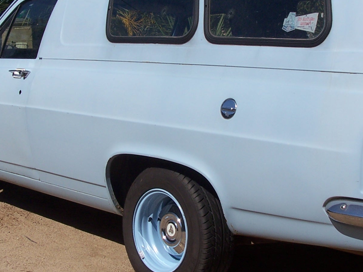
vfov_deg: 21.9
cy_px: 129
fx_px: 703
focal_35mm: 67
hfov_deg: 28.9
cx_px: 209
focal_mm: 6
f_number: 5.6
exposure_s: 1/750
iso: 80
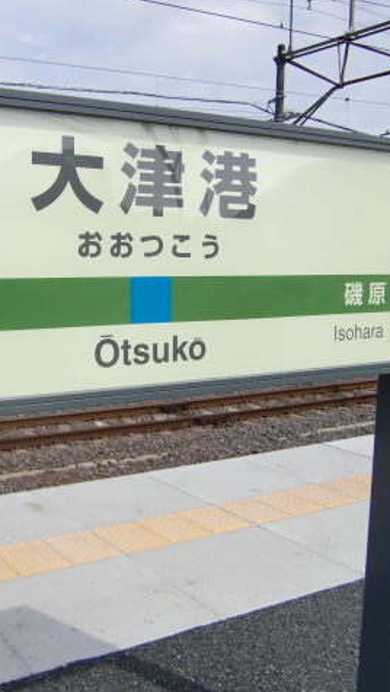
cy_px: 345
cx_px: 63
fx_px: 753
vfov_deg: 49.4
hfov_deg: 28.2
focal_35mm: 41
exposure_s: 1/200
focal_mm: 4.9
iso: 64
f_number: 7
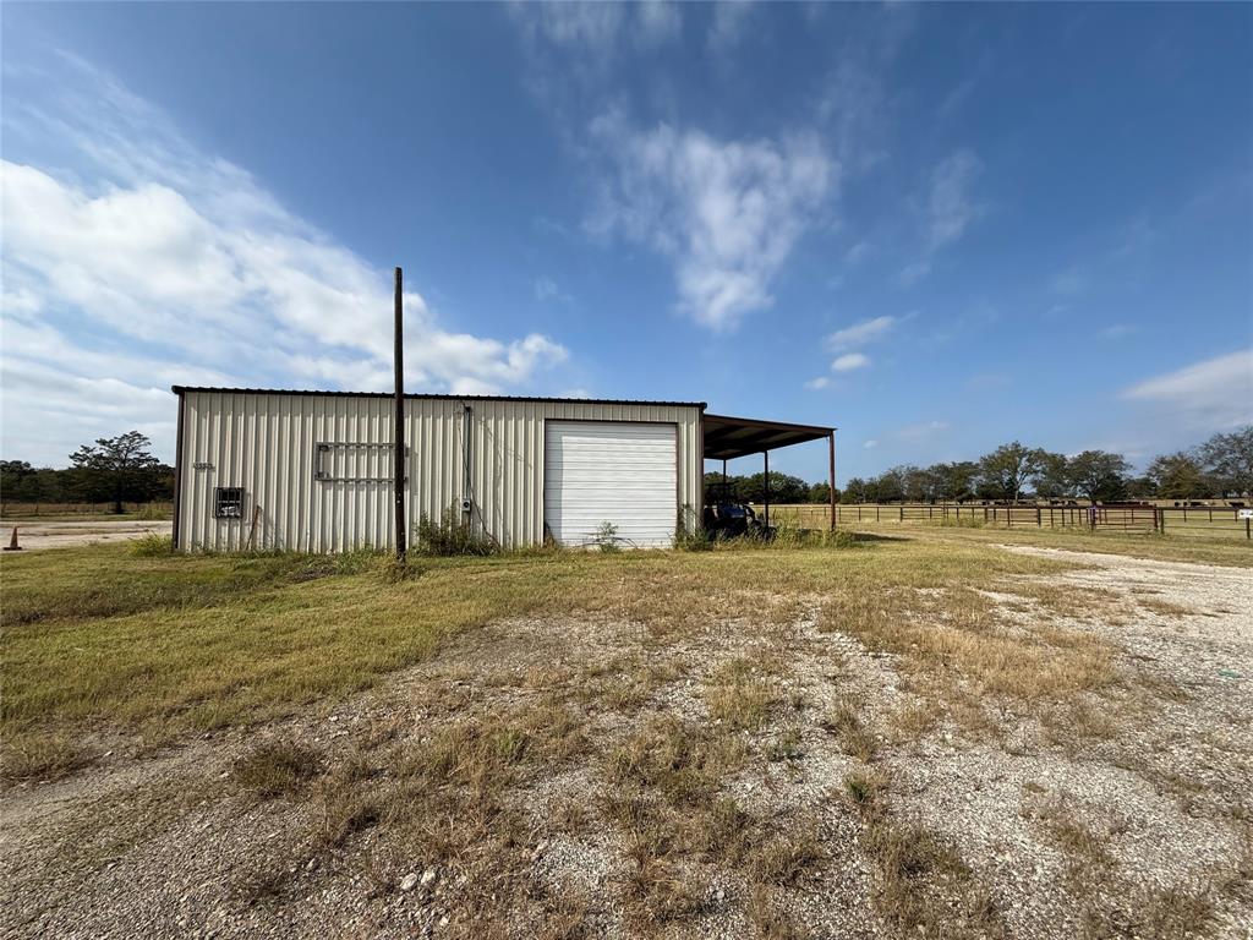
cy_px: 470
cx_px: 626
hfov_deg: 102.1
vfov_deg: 85.7
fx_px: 507
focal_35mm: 14
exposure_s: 1/3125
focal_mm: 2.22
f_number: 2.2
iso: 50
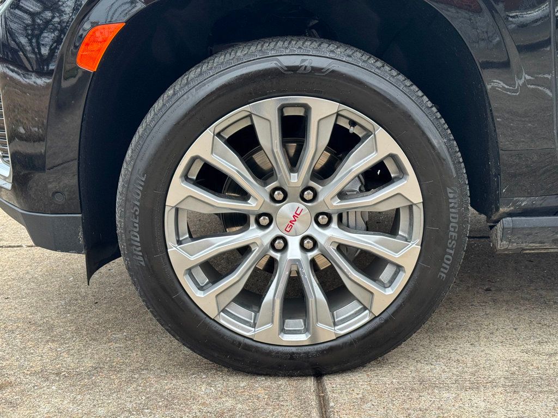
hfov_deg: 39.7
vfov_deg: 30.3
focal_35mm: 48
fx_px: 774
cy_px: 209
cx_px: 279
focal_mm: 6.76
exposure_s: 1/87
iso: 100
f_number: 1.78
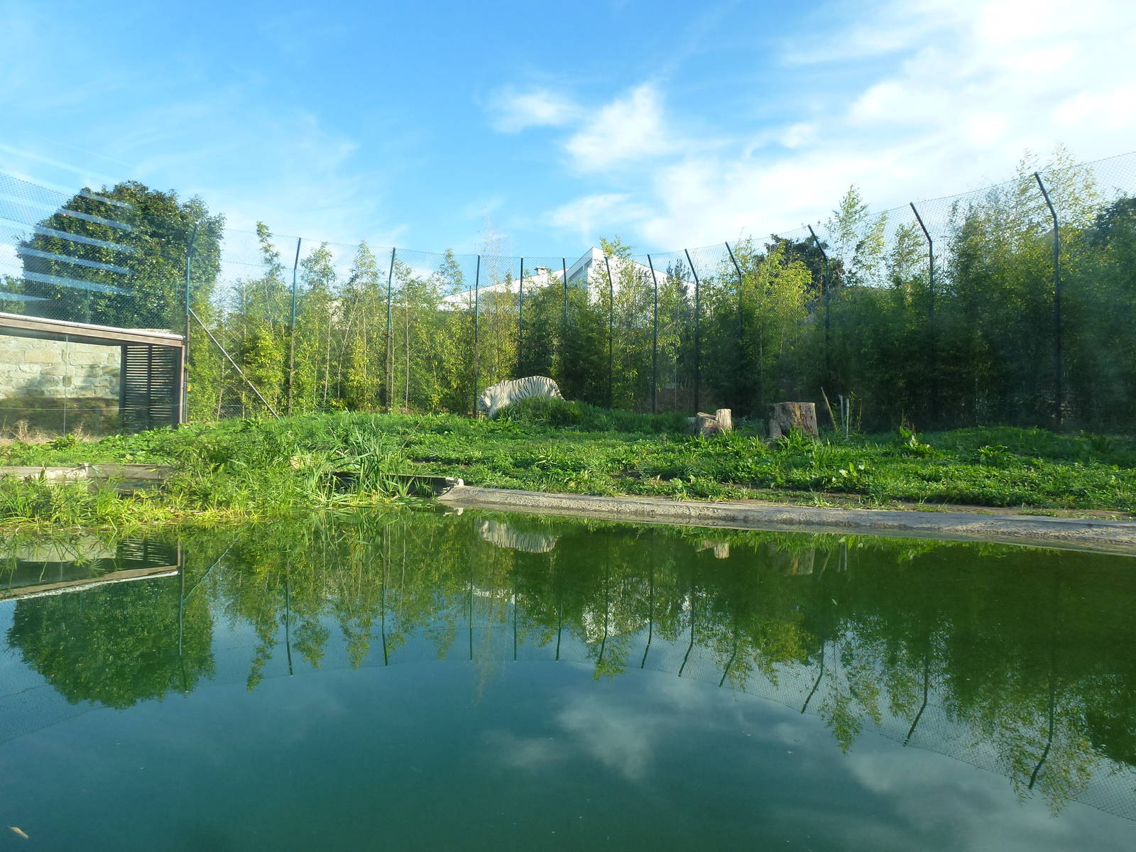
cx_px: 568
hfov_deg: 71.6
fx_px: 788
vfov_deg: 56.8
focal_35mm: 24
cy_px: 426
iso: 160
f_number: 4
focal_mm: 4.3
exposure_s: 1/200
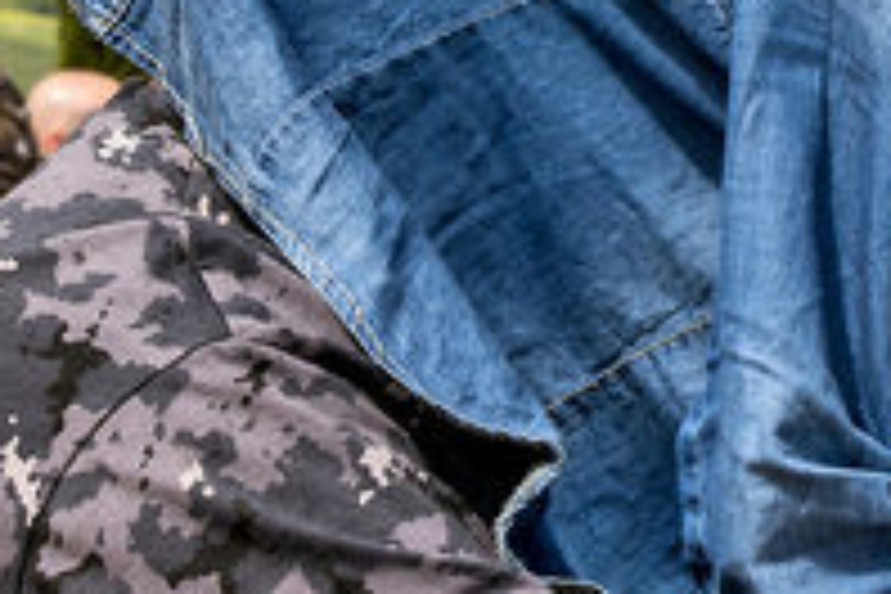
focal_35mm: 318
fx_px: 7870
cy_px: 117
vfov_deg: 4.3
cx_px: 904
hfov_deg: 6.5
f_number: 13
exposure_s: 1/320
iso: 320
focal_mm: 70
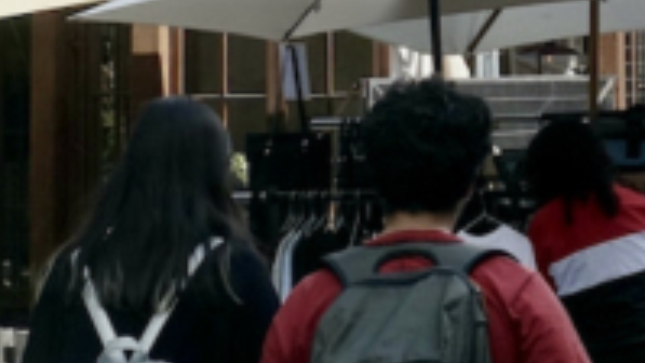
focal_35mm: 163
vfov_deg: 7.3
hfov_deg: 12.9
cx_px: 749
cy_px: -280
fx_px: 2788
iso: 125
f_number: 4
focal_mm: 11.12
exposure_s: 1/640
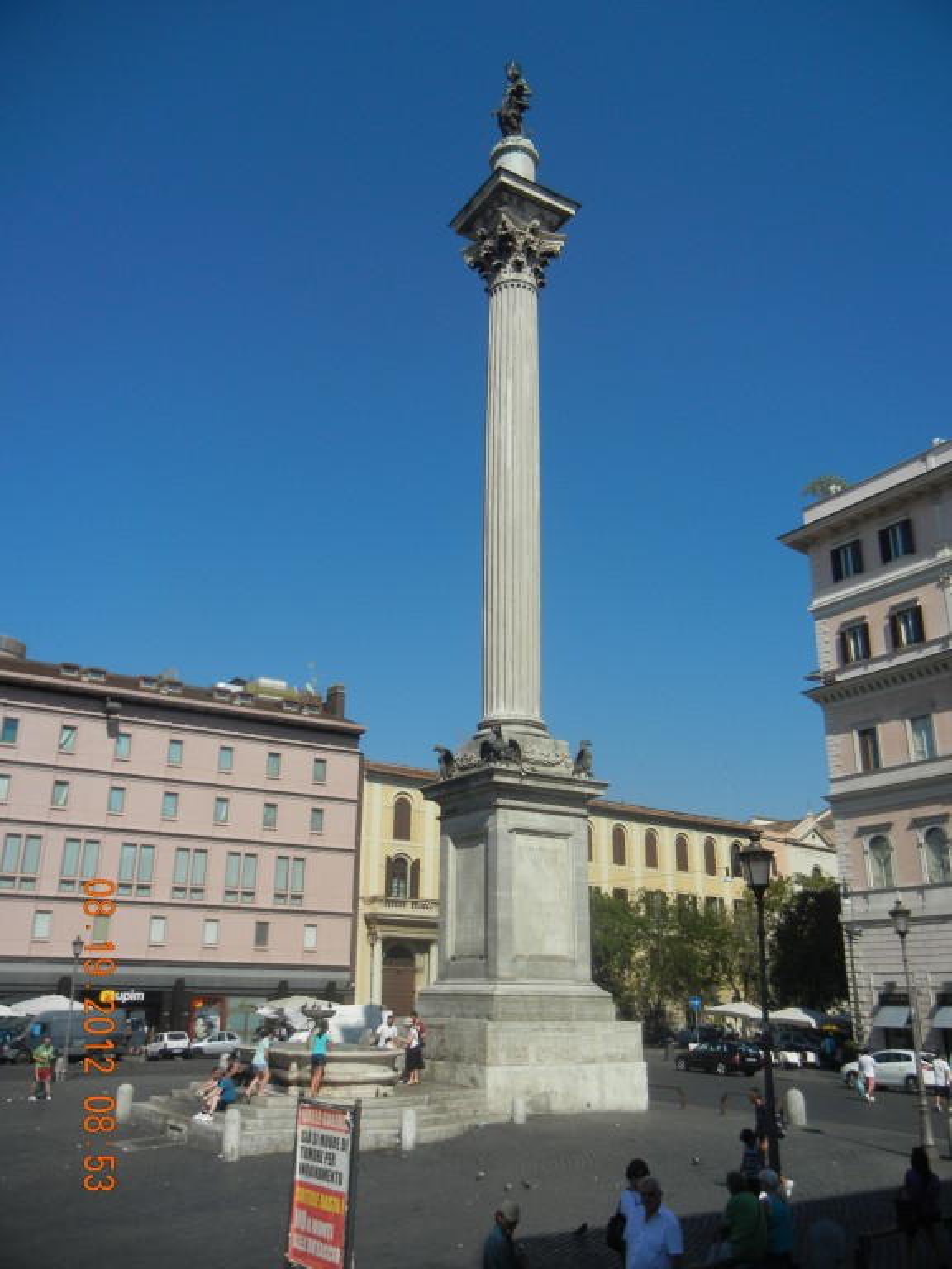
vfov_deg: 60.0
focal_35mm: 30
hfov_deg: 46.8
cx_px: 476
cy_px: 634
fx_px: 1100
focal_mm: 5.4
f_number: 7
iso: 160
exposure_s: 1/656
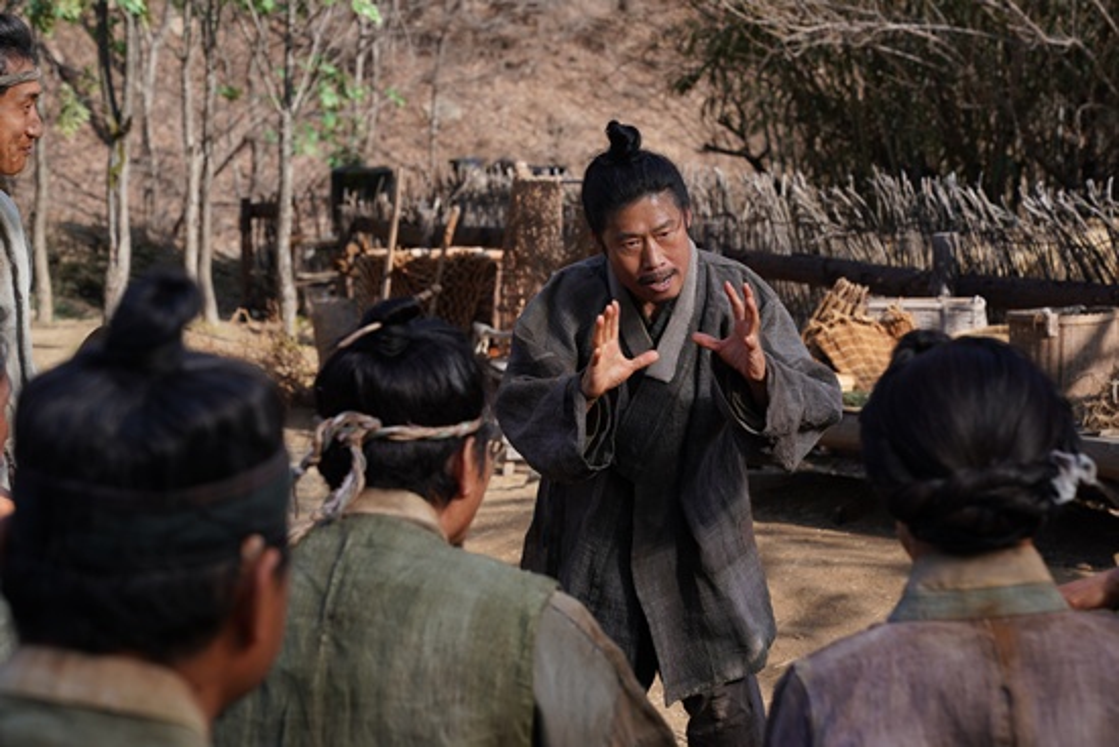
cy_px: 374
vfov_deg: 19.5
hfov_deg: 28.8
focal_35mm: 70
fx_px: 2176
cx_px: 560
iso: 100
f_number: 5.6
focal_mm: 70
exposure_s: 1/250
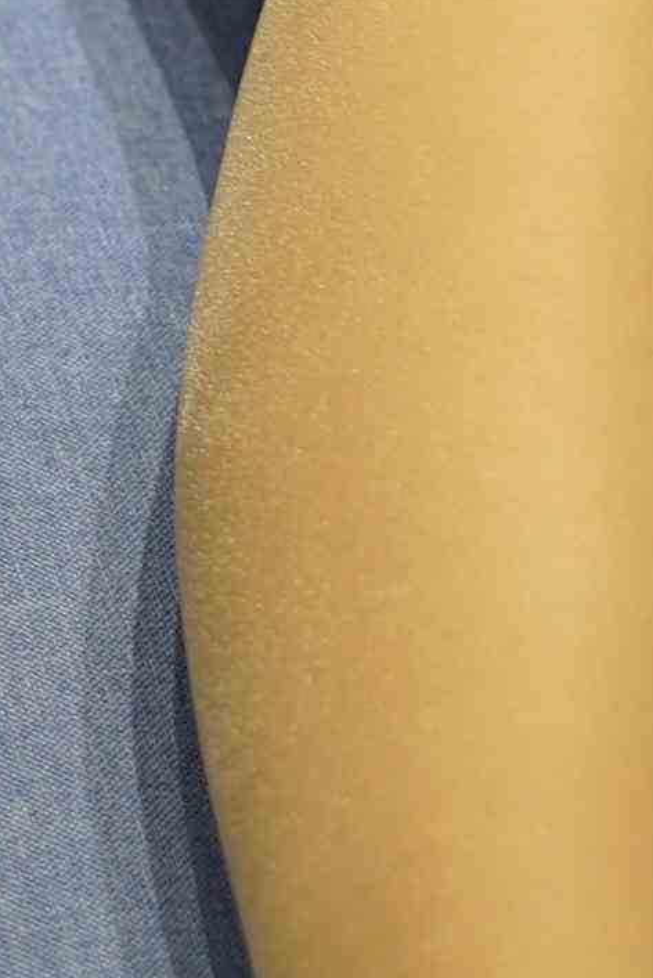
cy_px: 48
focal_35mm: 300
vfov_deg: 6.8
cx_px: 1172
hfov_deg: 4.5
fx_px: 8154
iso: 250
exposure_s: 1/60
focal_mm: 50
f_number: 2.8
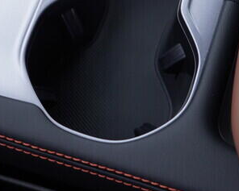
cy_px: -60
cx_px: 57
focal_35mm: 117
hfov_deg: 16.3
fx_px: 828
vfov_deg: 12.7
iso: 125
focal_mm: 24
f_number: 3.2
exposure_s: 1/50
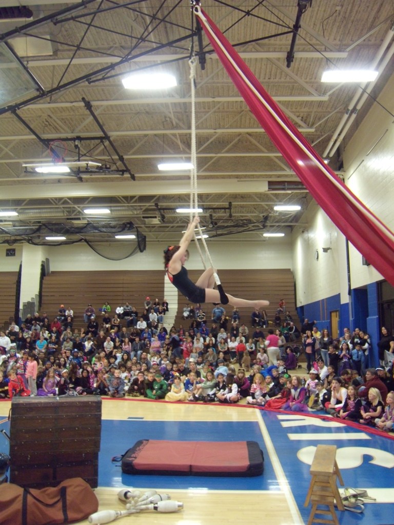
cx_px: 197
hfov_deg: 49.7
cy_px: 262
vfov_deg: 63.4
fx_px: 425
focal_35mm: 28
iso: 400
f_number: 2.8
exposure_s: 1/30
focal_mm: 6
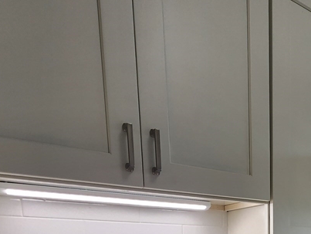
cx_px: 288
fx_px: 297
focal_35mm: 33
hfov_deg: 48.6
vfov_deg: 33.3
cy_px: 294
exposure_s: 1/120
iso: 80
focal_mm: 2.2
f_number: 2.2
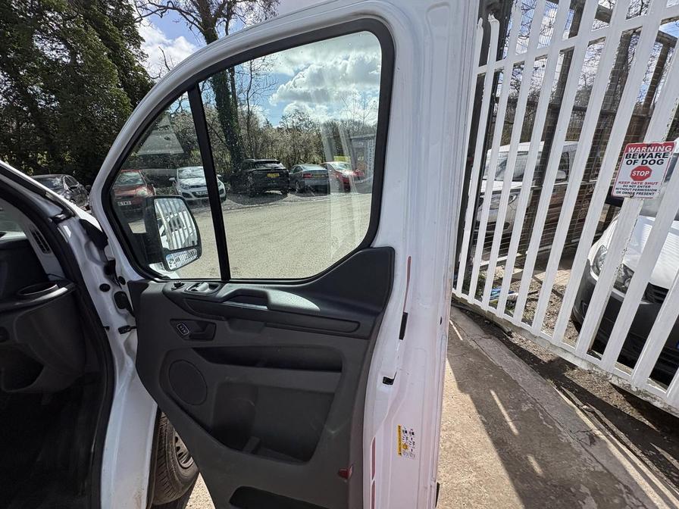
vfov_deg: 85.7
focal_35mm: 14
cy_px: 254
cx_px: 340
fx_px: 275
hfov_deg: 102.1
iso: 50
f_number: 2.2
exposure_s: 1/1323
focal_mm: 2.22
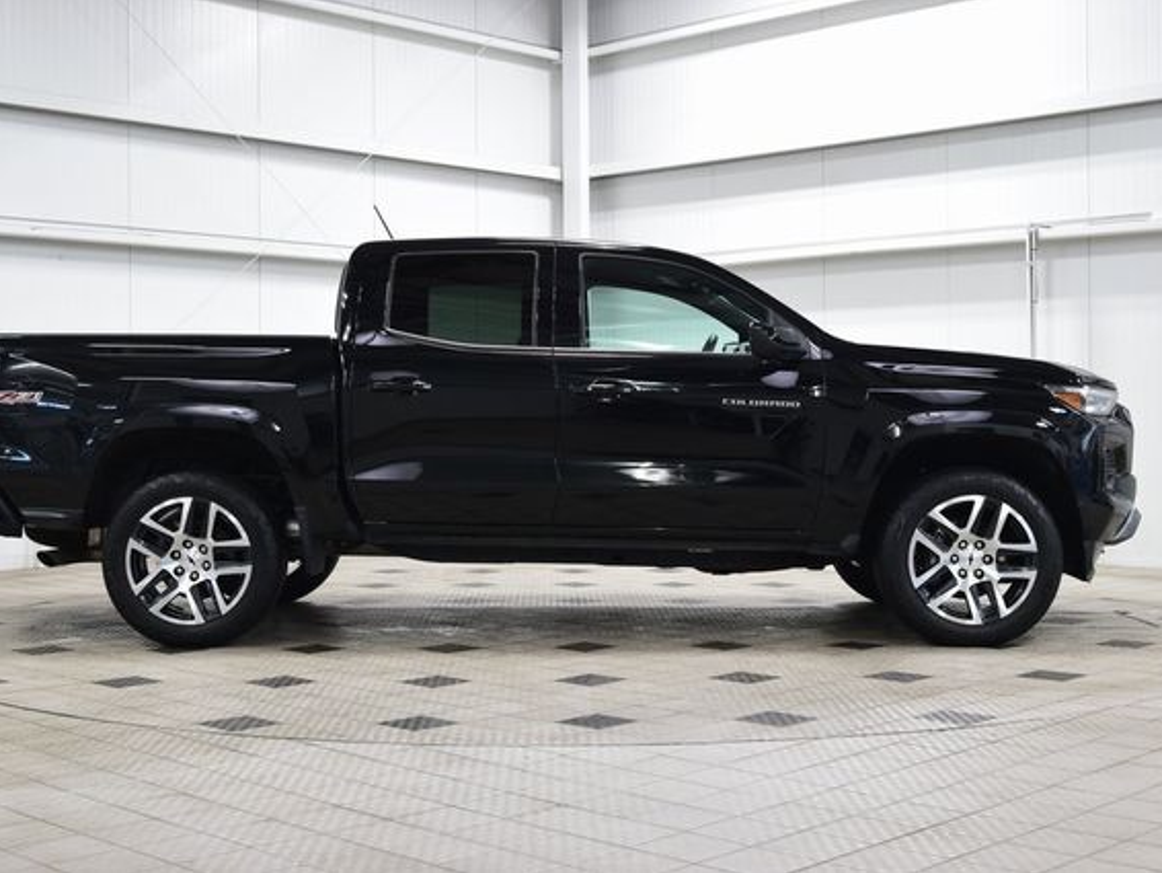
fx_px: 1697
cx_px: 554
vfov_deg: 28.8
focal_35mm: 51
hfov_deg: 37.8
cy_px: 436
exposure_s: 1/15
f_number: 6.3
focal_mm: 31
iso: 640
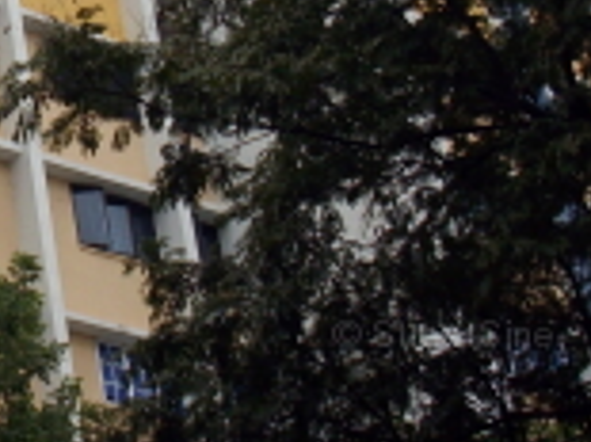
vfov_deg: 11.2
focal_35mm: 131
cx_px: -145
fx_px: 2235
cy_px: -42
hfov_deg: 14.5
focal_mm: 6.2
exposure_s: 1/125
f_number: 5.6
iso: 80
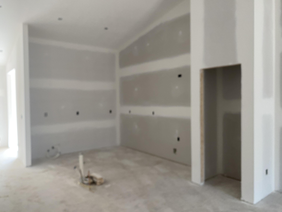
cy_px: 106
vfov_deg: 53.1
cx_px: 141
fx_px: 212
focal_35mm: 26
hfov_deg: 67.3
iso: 125
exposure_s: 1/87
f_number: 1.8
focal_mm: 4.25
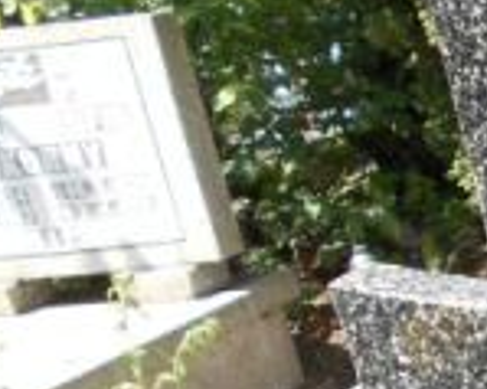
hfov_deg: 14.6
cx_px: 971
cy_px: 618
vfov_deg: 13.2
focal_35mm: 109
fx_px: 1570
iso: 80
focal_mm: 4.6
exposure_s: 1/200
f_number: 3.2
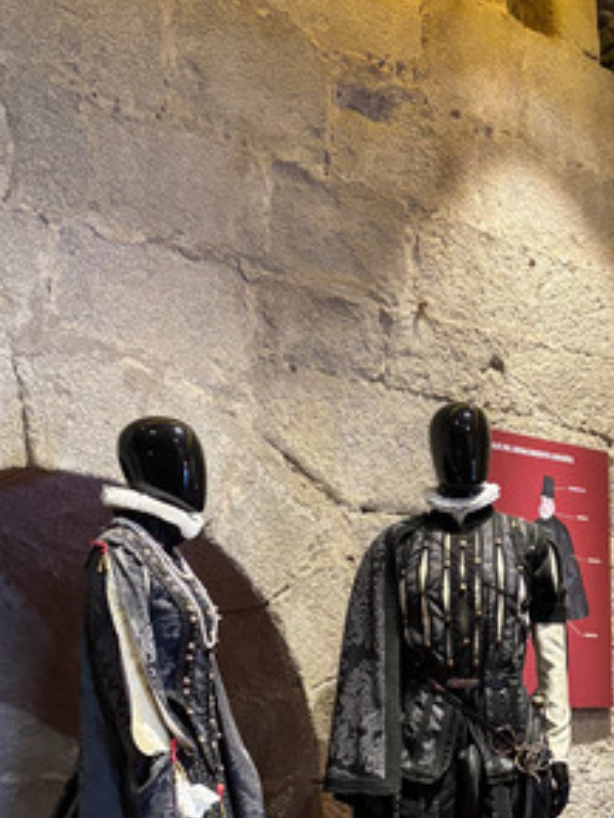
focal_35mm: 60
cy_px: 768
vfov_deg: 30.4
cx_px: 413
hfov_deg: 24.3
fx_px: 1418
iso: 400
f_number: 1.6
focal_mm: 5.96
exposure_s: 1/50
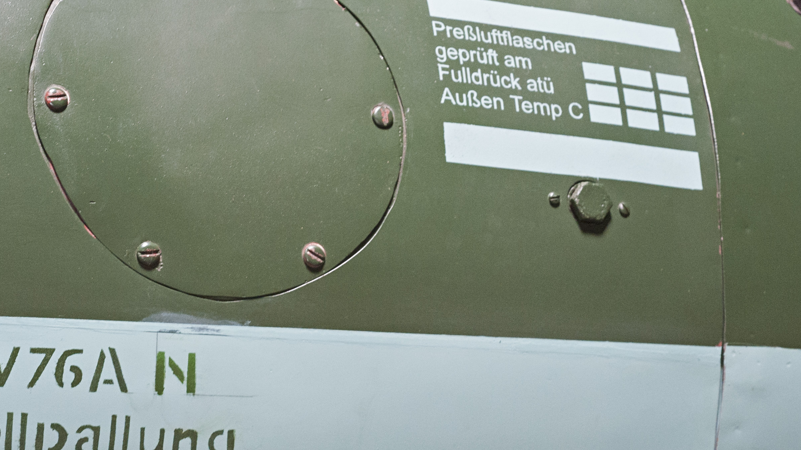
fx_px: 2166
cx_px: 510
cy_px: 307
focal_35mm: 102
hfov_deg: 20.9
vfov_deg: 11.9
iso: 3200
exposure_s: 1/30
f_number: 8
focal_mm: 55
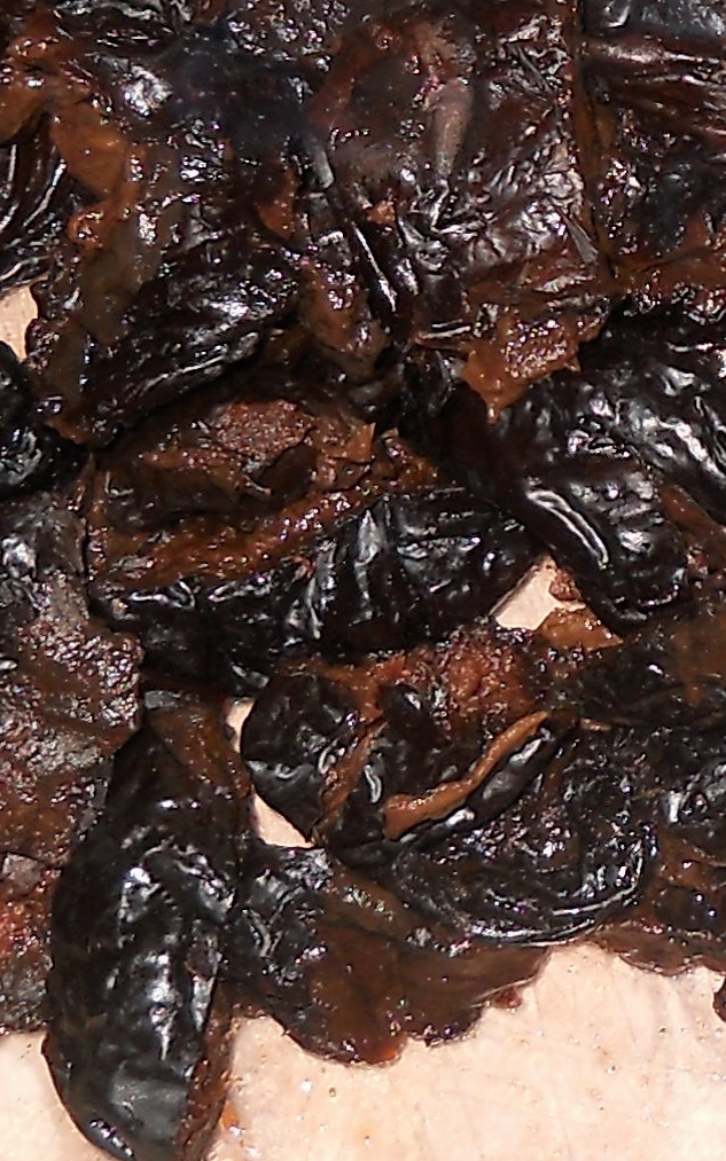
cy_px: 221
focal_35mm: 140
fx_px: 4433
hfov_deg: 9.1
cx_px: 1135
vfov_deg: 14.8
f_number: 3.1
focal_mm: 6.72
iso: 80
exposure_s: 1/30
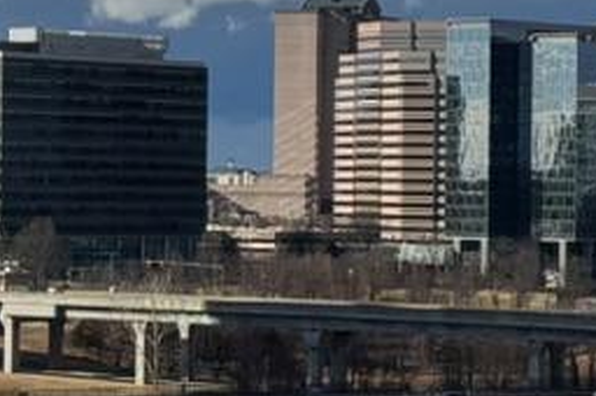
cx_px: 293
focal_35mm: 200
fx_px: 3307
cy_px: 86
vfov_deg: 6.8
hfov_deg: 10.3
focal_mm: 6.76
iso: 64
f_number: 1.78
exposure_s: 1/7937
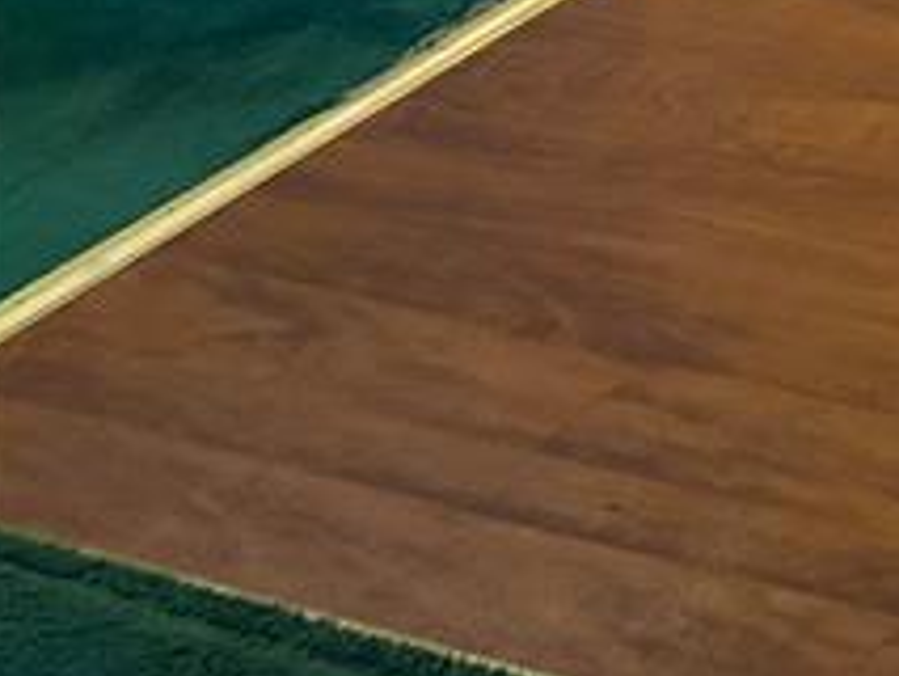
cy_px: -870
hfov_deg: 12.5
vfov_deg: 10.4
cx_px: 2131
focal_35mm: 125
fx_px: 3248
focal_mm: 5.96
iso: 400
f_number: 1.6
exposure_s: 1/60
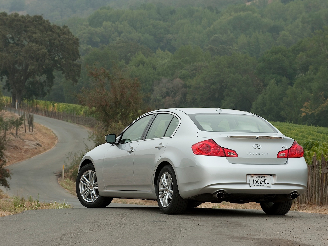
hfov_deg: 10.4
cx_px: 175
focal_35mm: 190
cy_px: 123
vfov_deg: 7.8
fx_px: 1801
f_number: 10
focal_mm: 175
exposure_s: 1/25
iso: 200
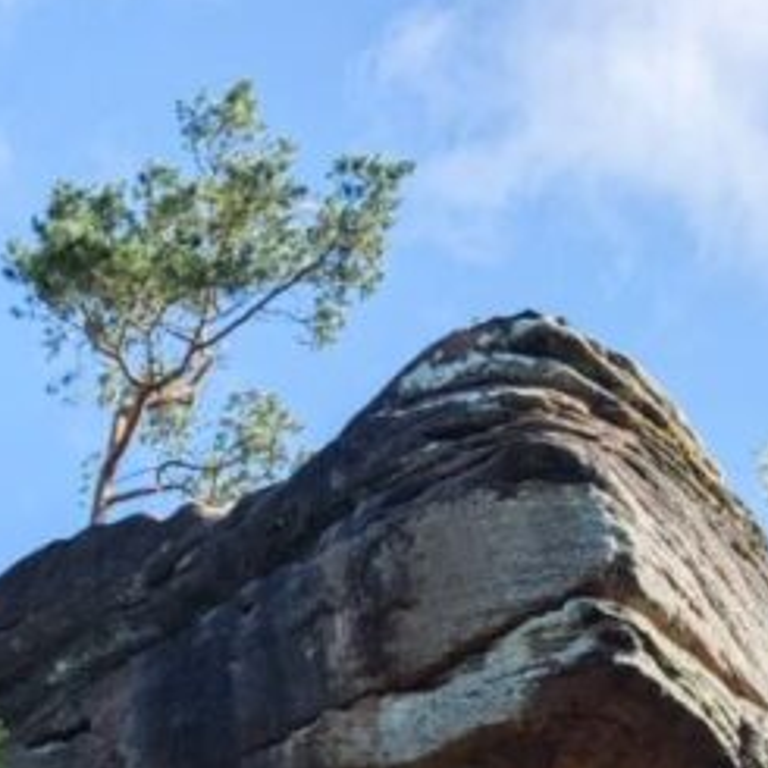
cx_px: 417
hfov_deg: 20.4
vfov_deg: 15.7
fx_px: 2134
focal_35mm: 85
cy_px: 1580
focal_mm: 8.72
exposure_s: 1/205
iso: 50
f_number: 2
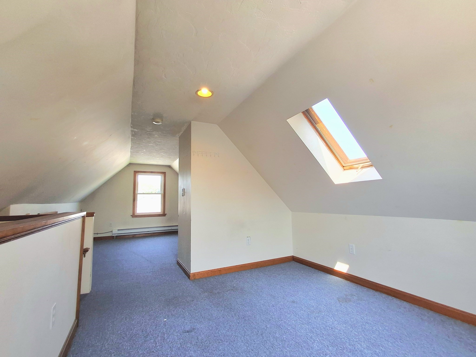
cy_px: 178
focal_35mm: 16
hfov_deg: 94.5
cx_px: 238
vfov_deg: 78.1
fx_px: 220
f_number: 2.2
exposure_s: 1/120
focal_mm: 1.64
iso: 40
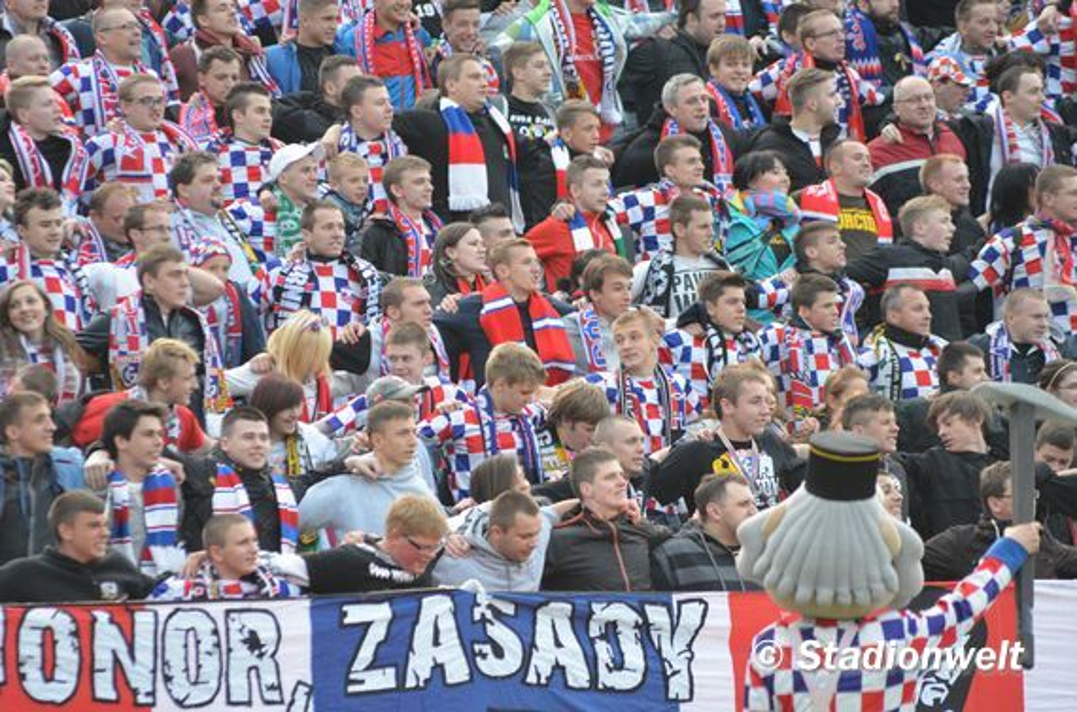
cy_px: 356
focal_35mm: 360
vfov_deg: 3.8
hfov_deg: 5.7
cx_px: 538
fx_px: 10743
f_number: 5.3
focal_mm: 240
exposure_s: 1/500
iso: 1250
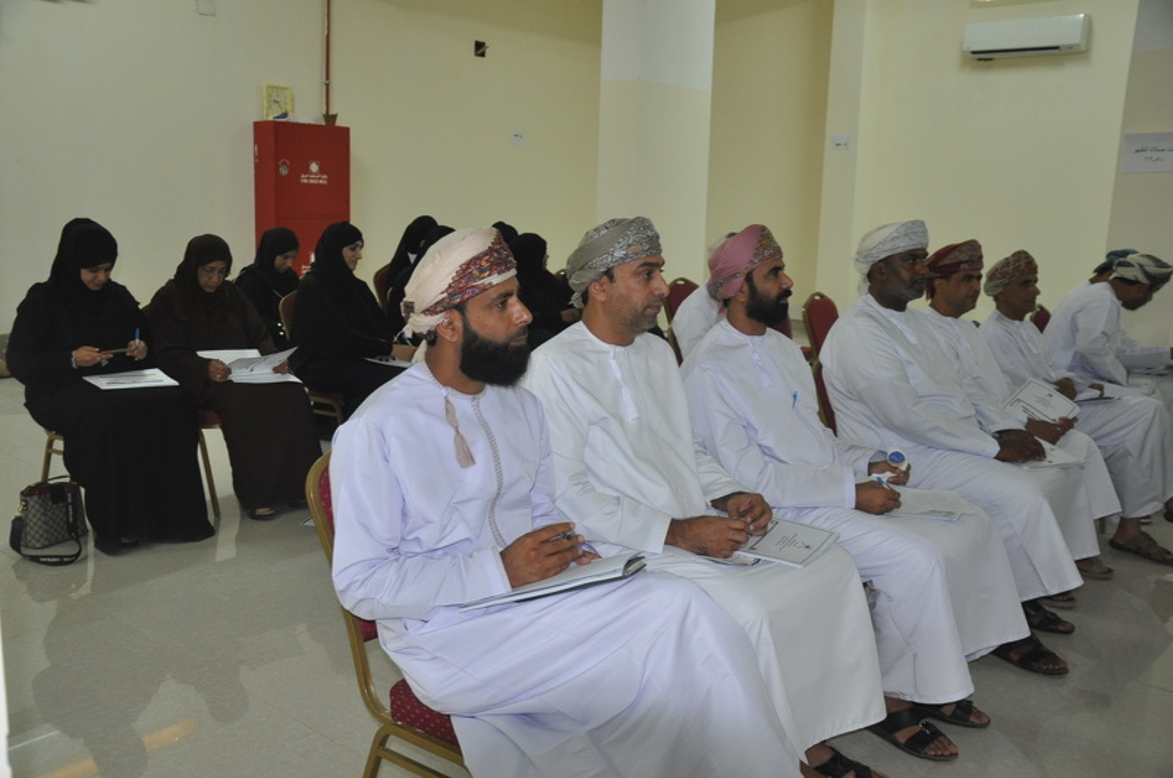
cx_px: 586
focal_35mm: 32
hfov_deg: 59.6
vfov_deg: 41.6
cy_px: 389
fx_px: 1025
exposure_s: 1/60
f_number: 3.8
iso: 800
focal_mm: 21
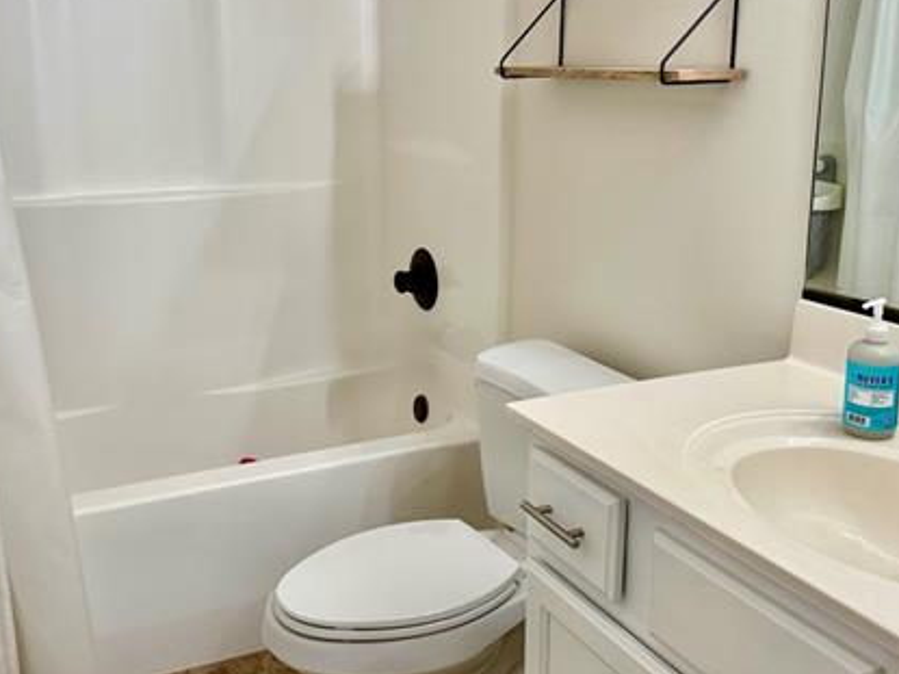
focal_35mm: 37
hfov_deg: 50.1
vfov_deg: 38.5
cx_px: 429
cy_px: 262
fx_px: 961
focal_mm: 6.76
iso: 160
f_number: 1.78
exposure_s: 1/120
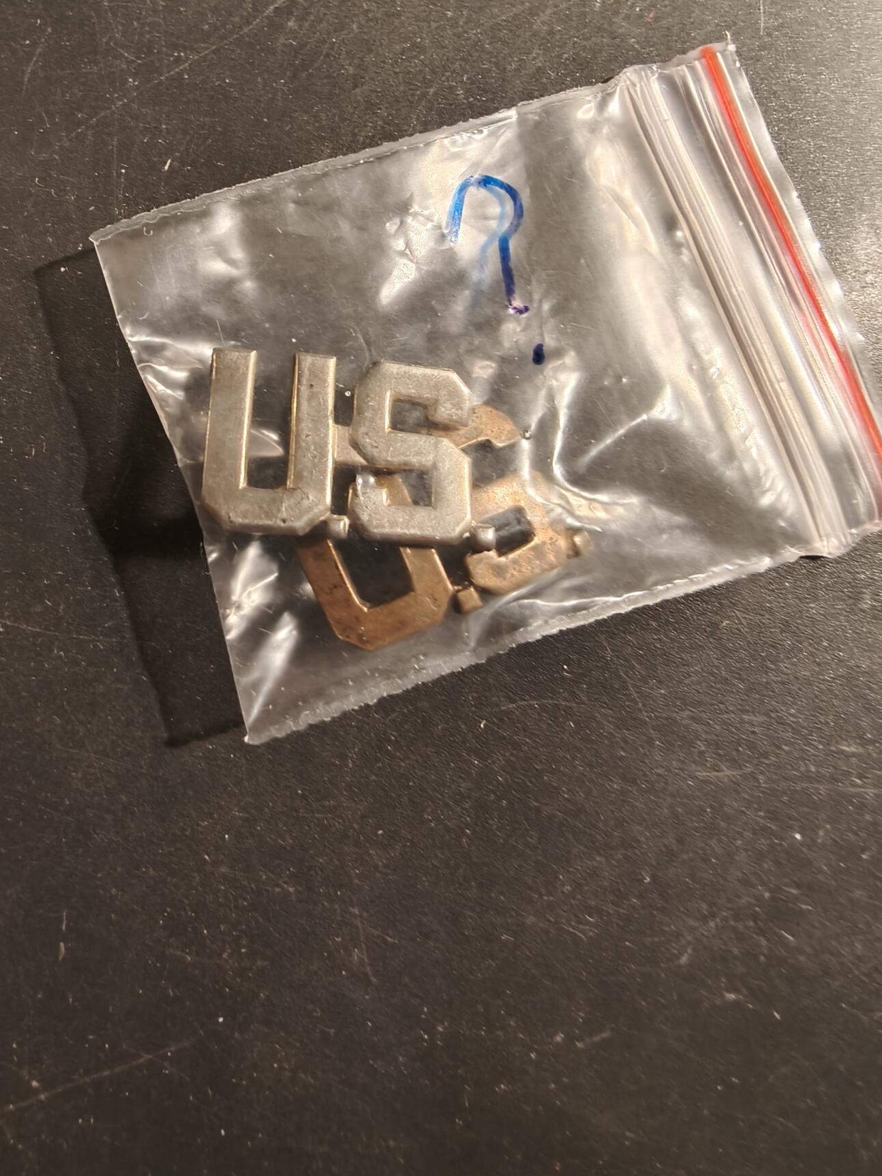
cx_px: 439
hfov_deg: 56.8
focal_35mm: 24
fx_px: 815
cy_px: 586
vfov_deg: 71.6
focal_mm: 2.32
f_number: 2
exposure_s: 1/50
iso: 250
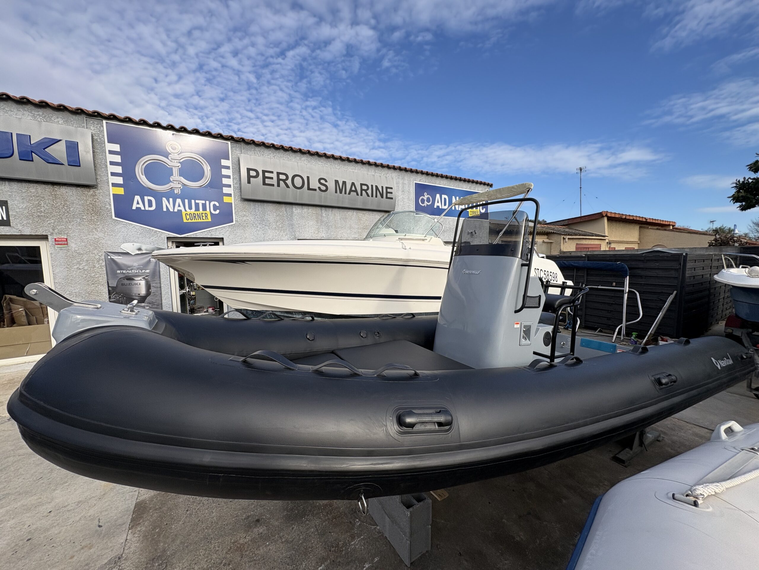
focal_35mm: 14
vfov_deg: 85.7
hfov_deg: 102.1
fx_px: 307
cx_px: 380
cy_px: 285
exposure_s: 1/1536
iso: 50
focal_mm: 2.22
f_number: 2.2
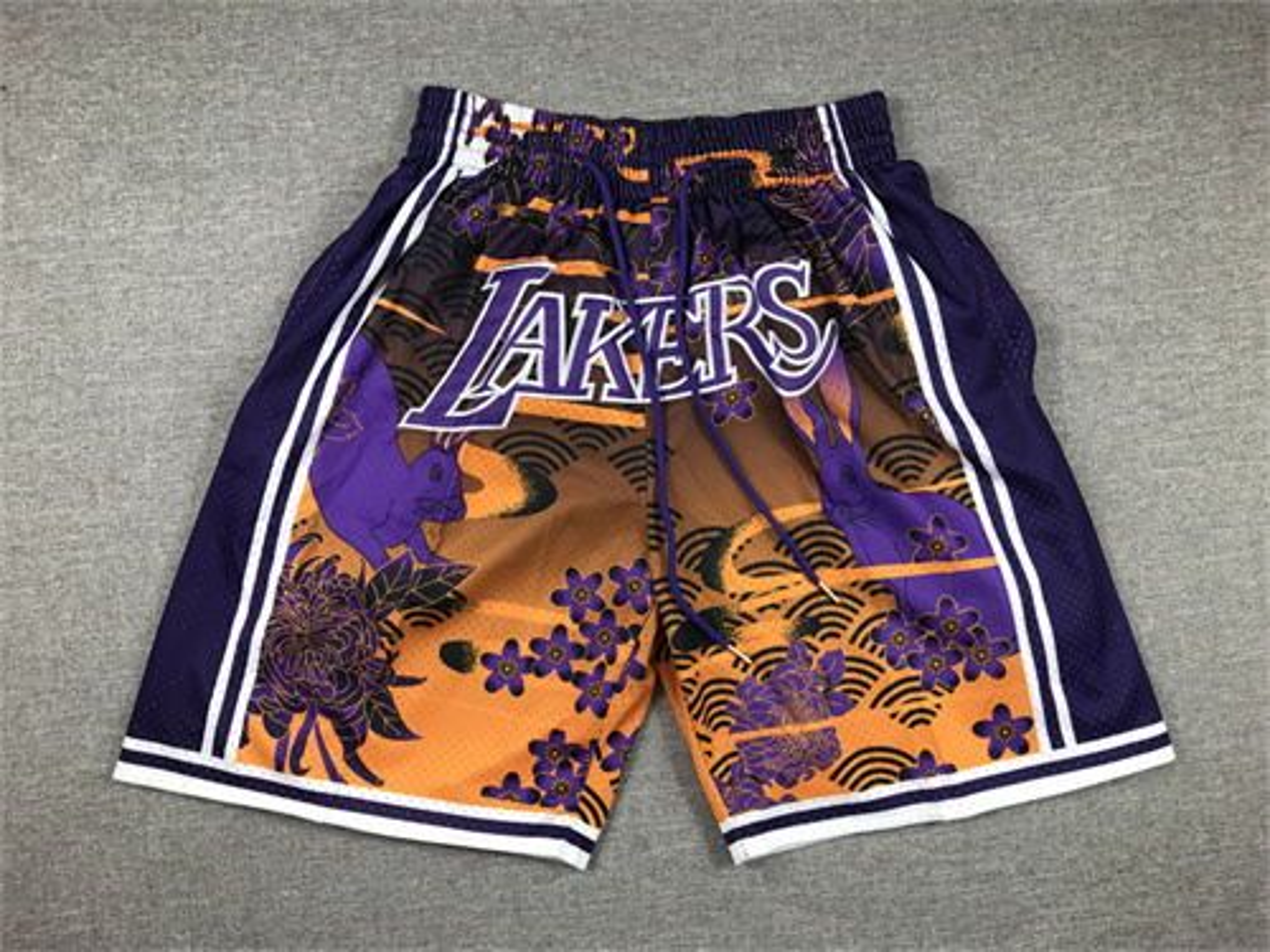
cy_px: 476
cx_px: 635
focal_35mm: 28
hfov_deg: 63.4
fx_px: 1027
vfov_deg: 49.7
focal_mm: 3.99
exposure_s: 1/100
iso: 40
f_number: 1.8
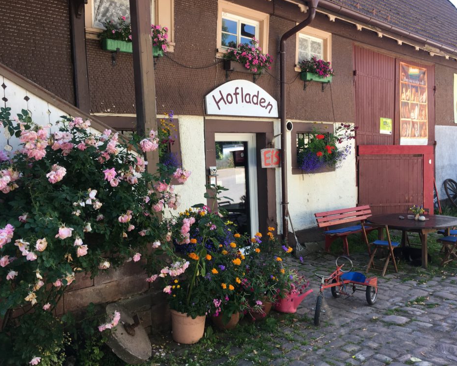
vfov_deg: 47.1
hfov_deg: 57.1
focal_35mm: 31
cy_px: 179
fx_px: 419
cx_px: 247
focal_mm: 4.15
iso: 25
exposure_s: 1/137
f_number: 2.2
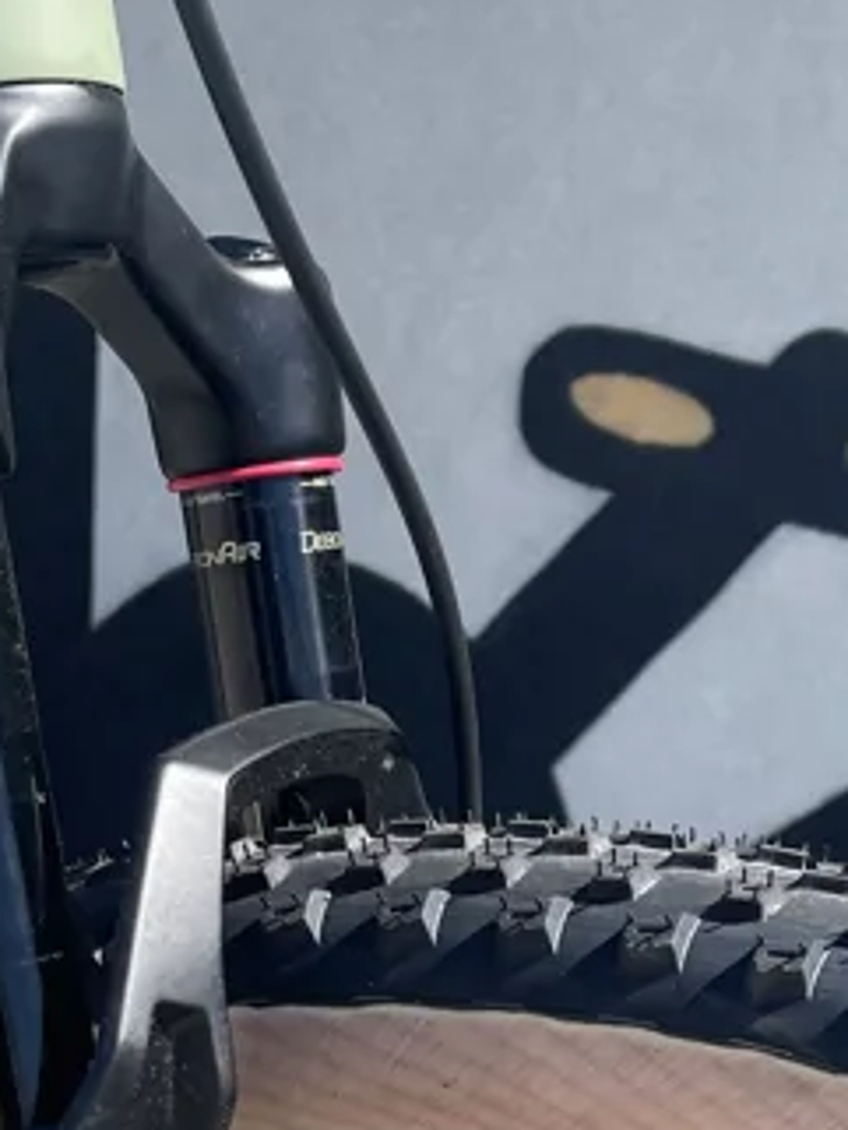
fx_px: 2709
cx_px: 457
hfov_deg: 17.8
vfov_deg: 21.6
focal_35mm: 83
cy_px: 1415
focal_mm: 5.1
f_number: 1.6
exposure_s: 1/2123
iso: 32
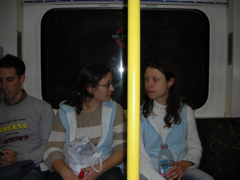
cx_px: 120
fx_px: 243
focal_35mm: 35
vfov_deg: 40.7
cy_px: 90
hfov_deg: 52.6
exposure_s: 1/60.1
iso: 50
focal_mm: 5.8
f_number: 3
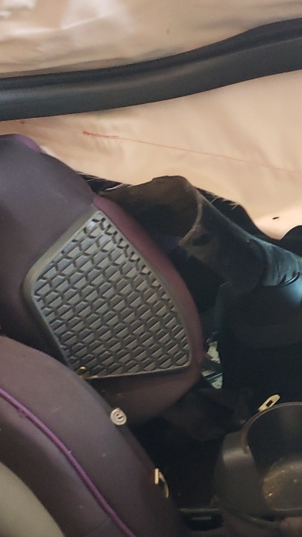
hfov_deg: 18.2
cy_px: 335
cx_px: 288
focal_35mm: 65
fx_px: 925
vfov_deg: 32.2
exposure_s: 1/40
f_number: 1.5
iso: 291
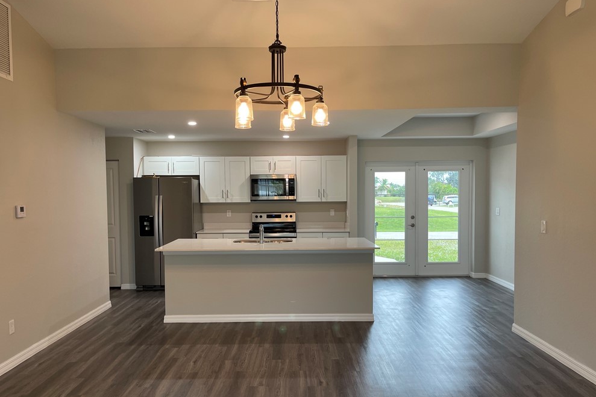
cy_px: 215
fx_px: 463
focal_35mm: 28
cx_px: 289
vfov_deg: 46.3
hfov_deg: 65.5
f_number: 1.6
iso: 64
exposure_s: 1/60
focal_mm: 5.1
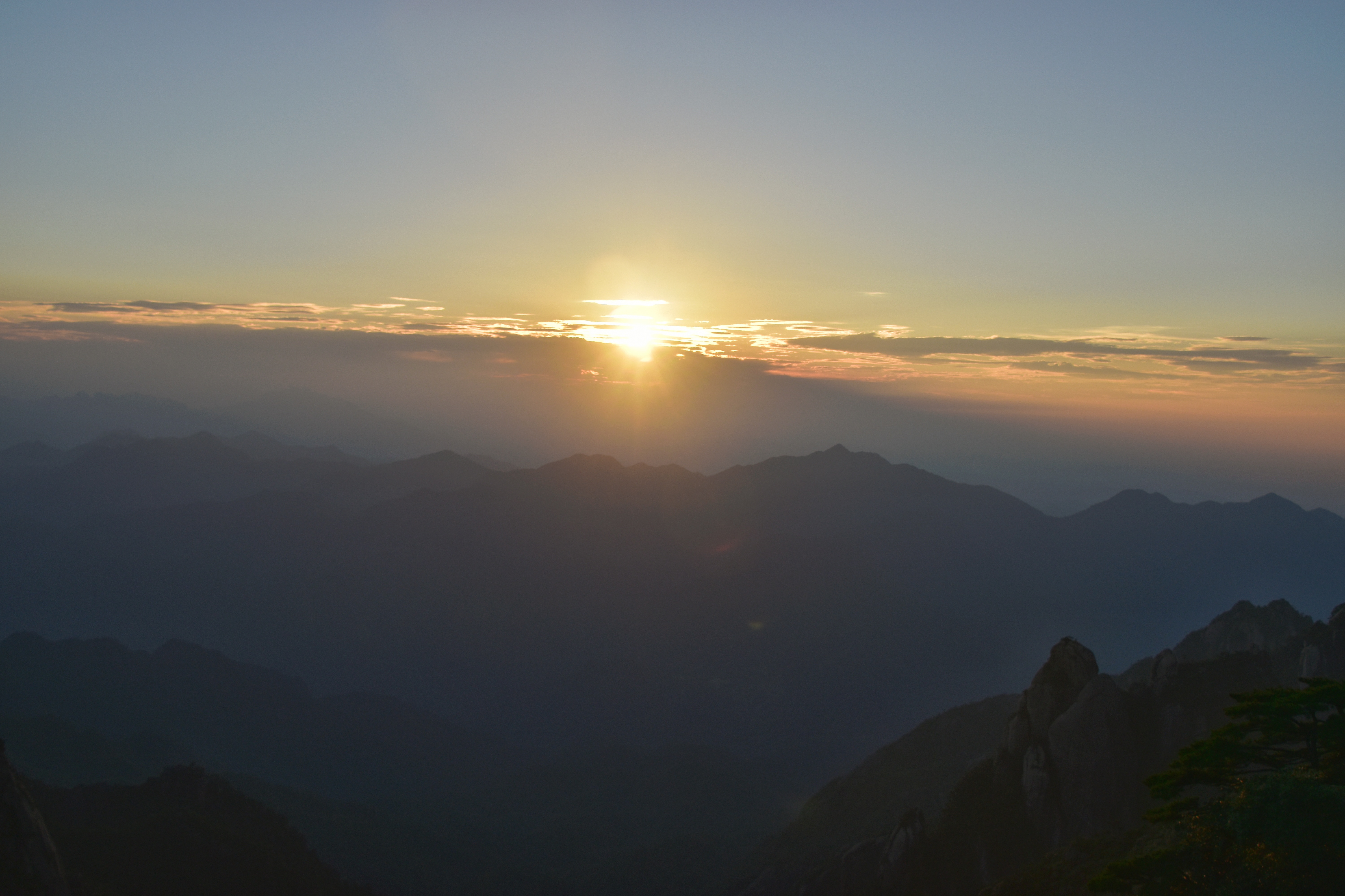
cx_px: 672
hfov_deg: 57.2
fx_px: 1233
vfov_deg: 40.0
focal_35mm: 33
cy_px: 448
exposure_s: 1/500
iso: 200
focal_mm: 22
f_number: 8
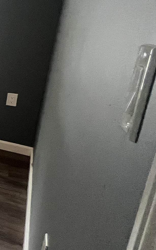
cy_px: 80
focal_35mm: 43
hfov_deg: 14.6
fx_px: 293
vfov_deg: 45.4
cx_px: -231
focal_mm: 1.57
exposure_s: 1/60
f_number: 1.8
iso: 400
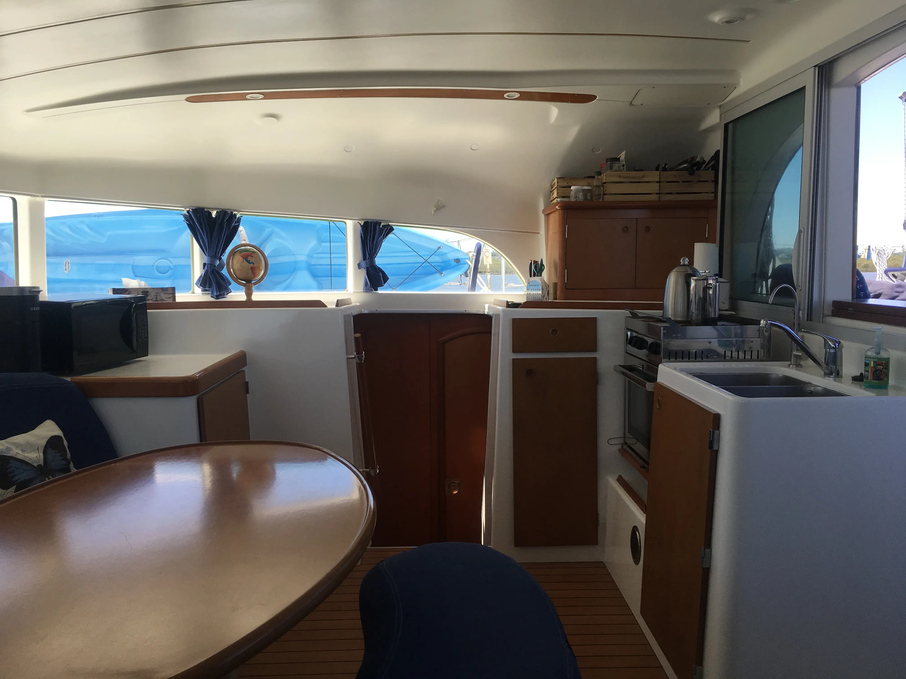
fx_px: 759
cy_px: 340
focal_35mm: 29
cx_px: 453
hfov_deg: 61.7
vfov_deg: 48.2
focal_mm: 4.15
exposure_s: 1/466
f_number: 2.2
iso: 25
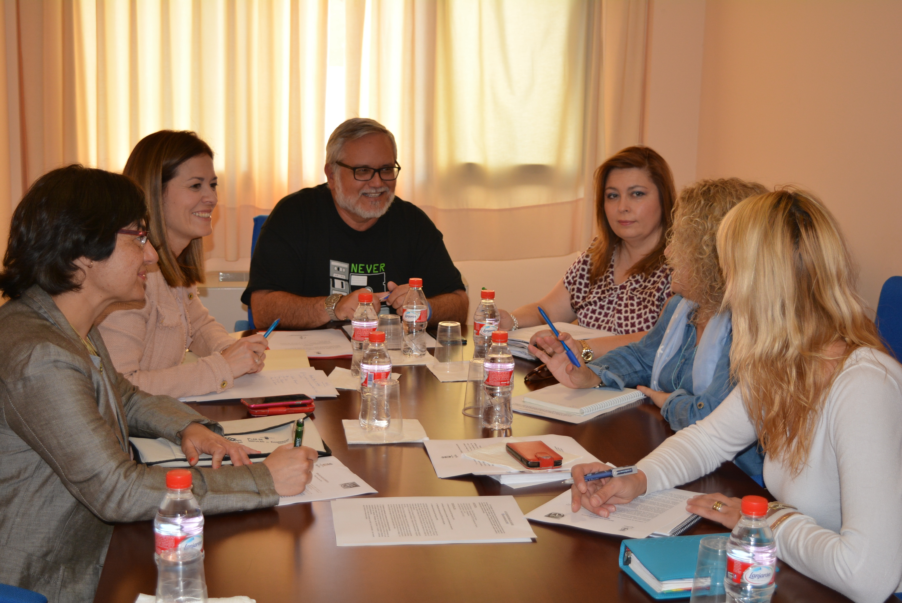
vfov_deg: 25.8
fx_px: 1316
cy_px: 302
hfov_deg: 37.8
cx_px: 451
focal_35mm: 52
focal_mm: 35
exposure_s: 1/125
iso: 360
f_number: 4.5
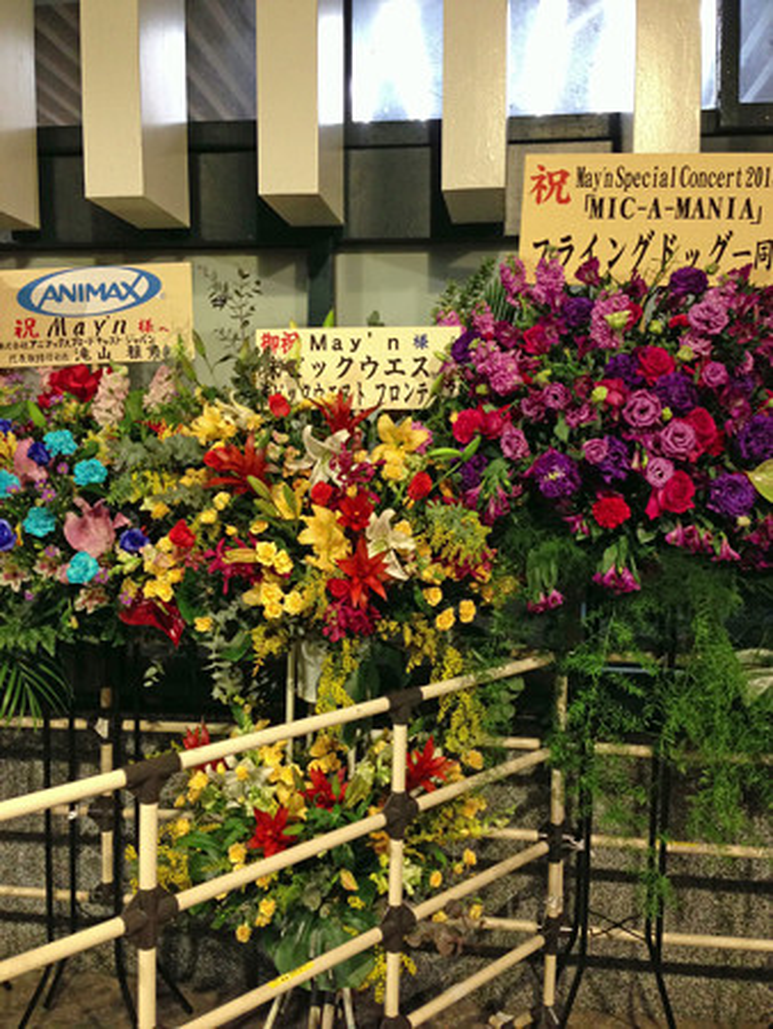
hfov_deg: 43.0
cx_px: 386
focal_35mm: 33
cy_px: 514
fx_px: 982
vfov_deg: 55.3
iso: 200
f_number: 2.4
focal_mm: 4.13
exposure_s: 1/20
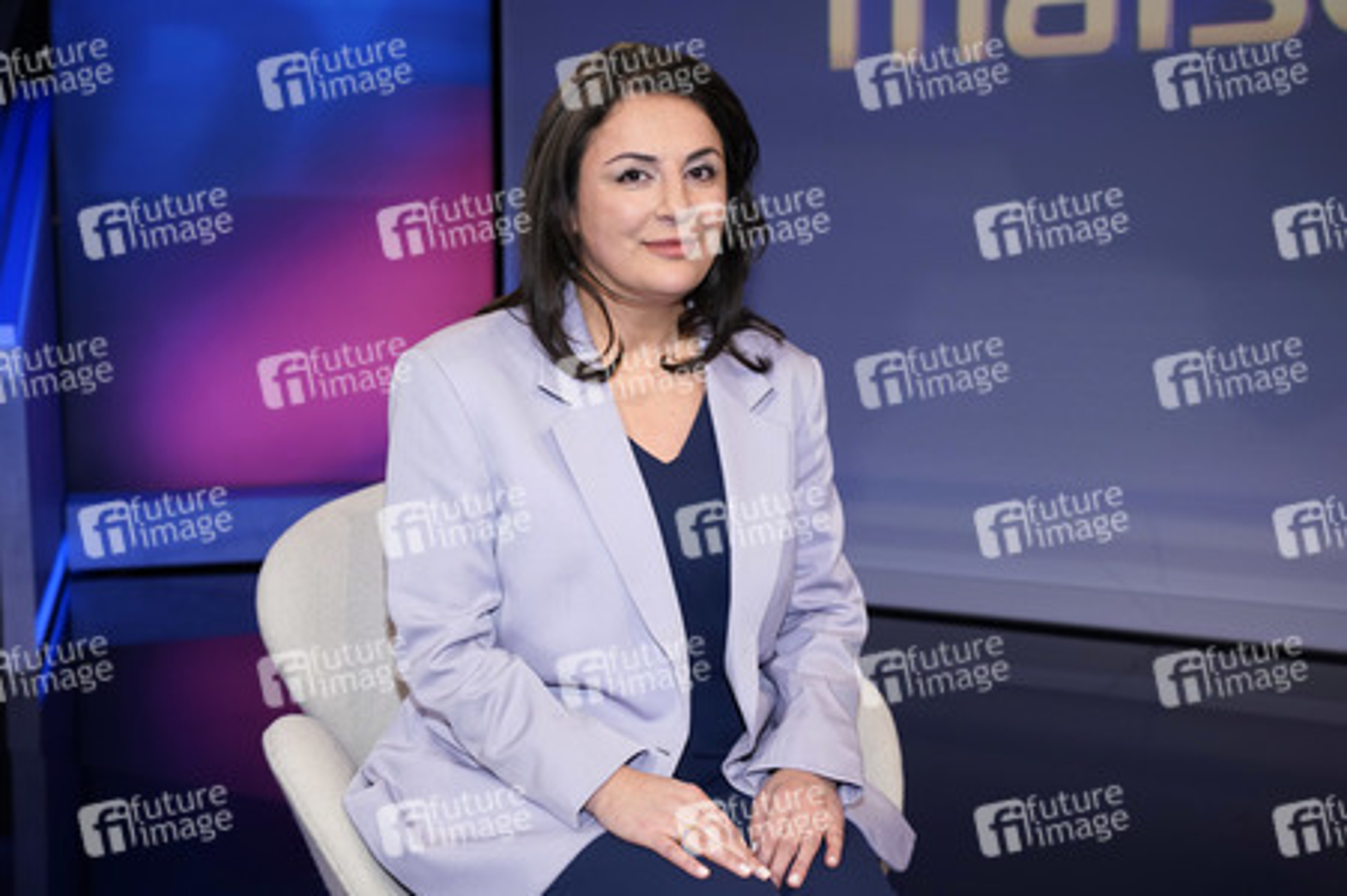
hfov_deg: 45.5
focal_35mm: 43
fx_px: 1608
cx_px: 674
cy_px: 448
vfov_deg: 31.1
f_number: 5
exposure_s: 1/125
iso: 1600
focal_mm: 43
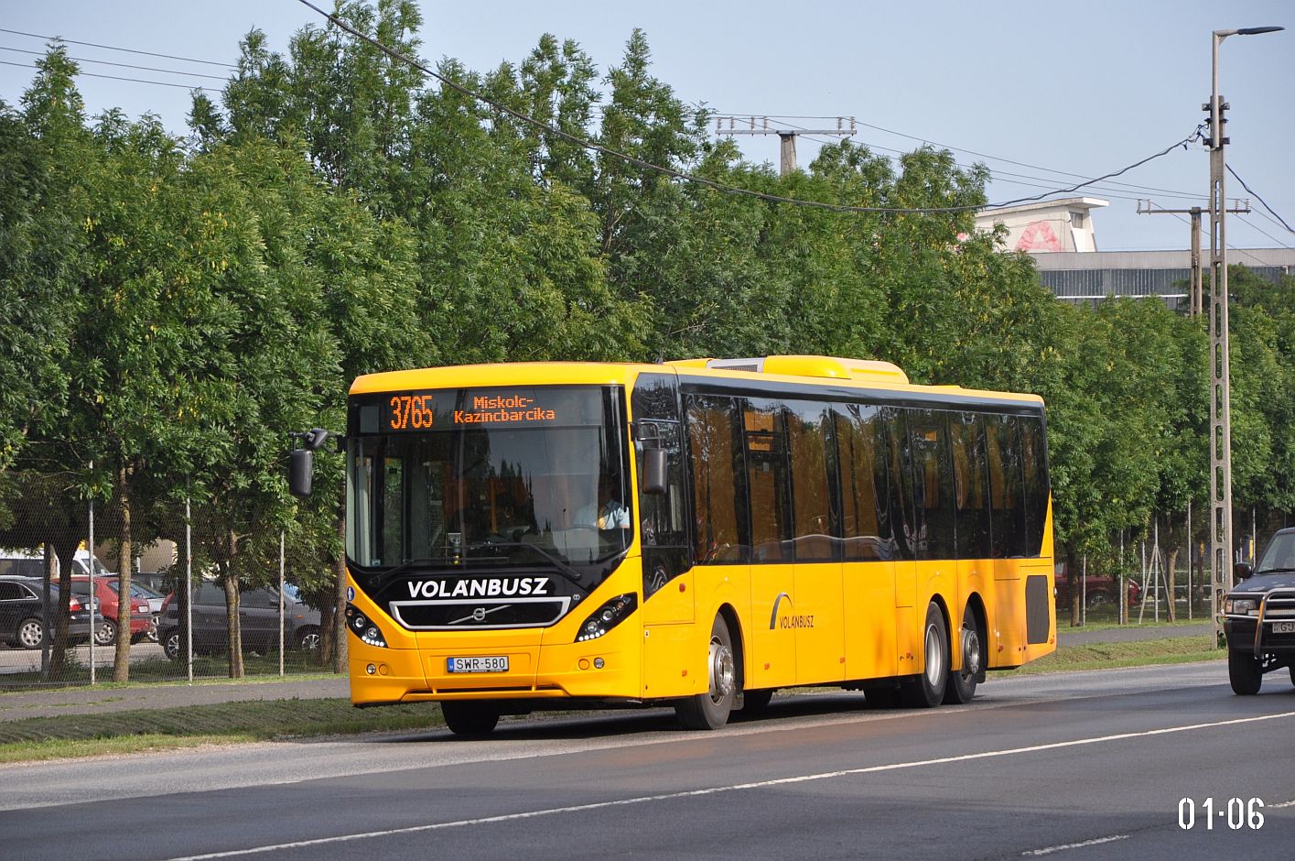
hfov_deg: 13.1
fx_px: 5659
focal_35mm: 158
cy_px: 430
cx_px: 648
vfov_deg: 8.7
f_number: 5.6
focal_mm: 105
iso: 450
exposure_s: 1/1000
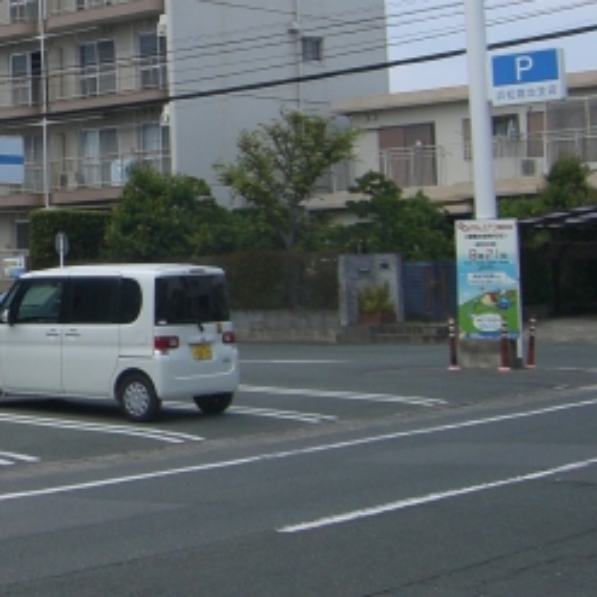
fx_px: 1698
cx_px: -94
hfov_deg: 19.0
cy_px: 106
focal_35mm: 87
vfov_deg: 19.7
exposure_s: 1/640
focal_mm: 6.2
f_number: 4.3
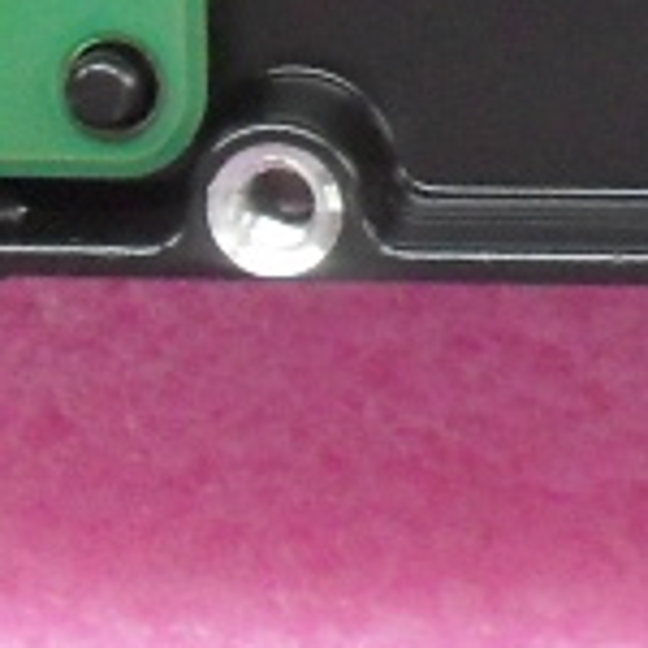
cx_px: 1020
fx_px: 4871
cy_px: -942
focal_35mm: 230
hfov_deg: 7.5
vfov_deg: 7.1
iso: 240
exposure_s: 1/15
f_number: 2.8
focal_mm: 6.3
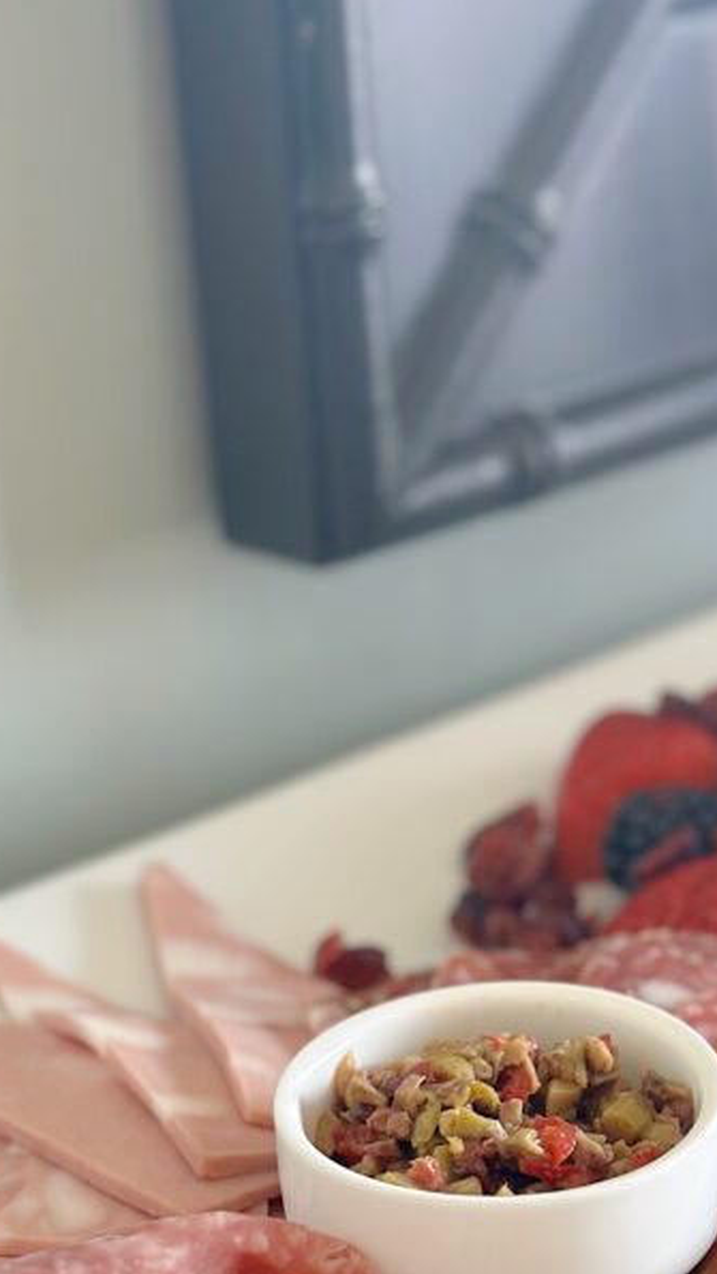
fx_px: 3040
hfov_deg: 13.4
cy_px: 779
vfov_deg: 23.6
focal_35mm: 90
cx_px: 518
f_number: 1.78
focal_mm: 6.86
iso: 160
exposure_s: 1/60
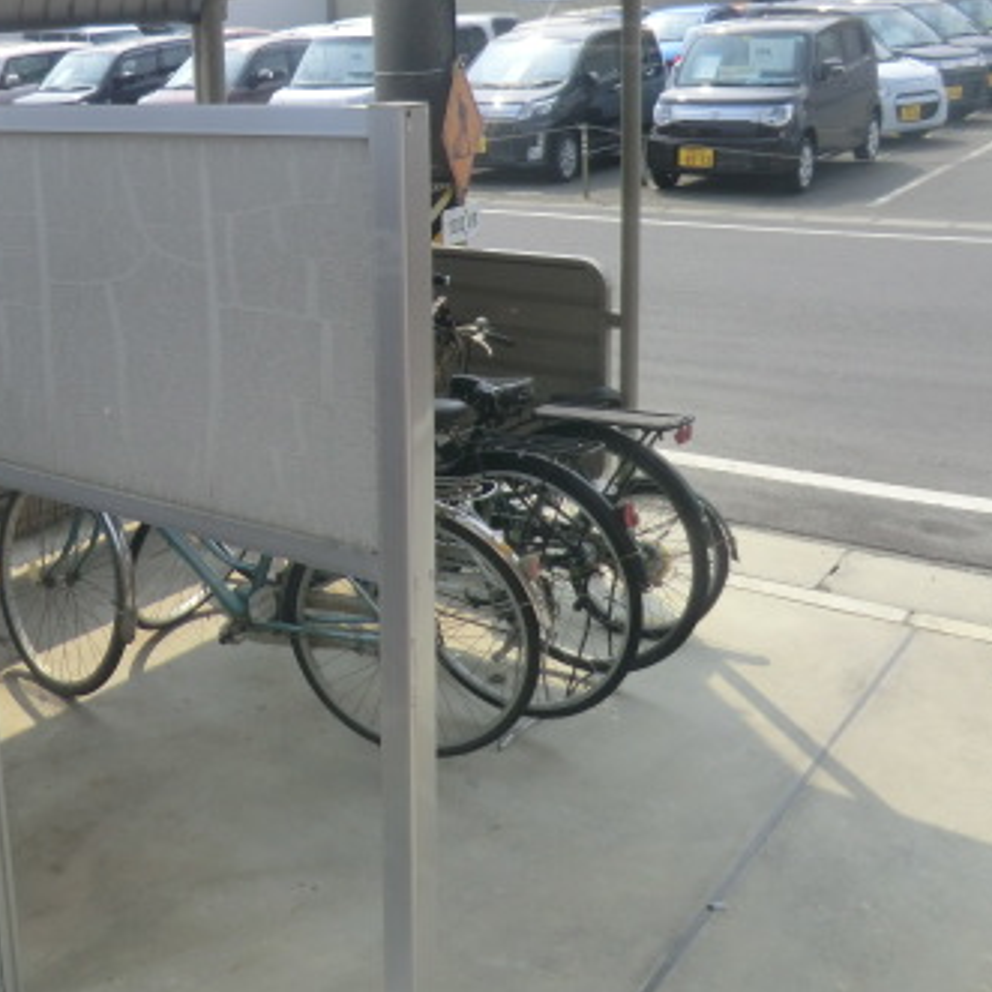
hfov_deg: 39.3
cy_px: 330
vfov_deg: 40.4
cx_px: 195
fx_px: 1329
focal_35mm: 41
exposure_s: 1/800
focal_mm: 4.3
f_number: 3.2
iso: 80
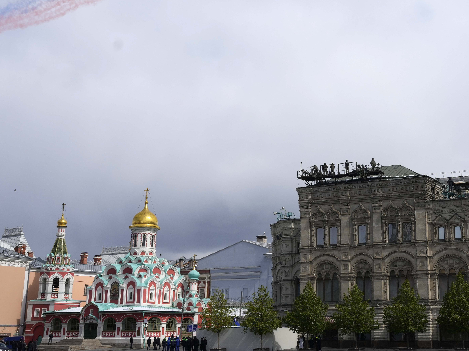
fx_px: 786
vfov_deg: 25.0
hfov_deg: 32.7
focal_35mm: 58
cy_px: 97
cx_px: 342
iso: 250
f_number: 8
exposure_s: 1/1250
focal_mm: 33
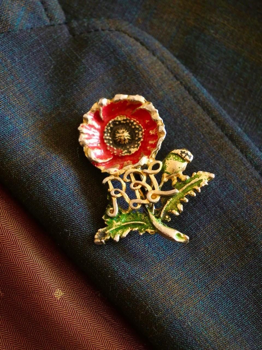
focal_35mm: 120
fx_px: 1211
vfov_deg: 16.4
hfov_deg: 12.3
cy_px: 175
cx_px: 131
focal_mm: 60
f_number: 4
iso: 2500
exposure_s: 1/125
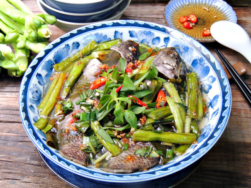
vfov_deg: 24.4
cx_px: 126
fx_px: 435
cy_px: 94
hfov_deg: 32.2
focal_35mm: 60
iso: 400
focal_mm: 10.7
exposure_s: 1/15
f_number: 3.7
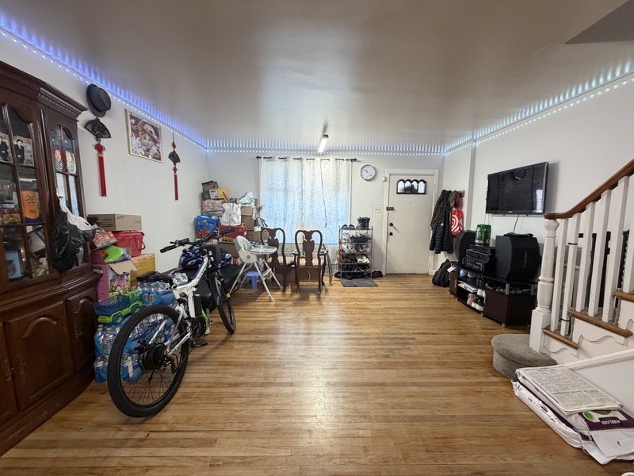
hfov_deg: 102.1
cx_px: 317
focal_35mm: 14
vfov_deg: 85.7
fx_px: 256
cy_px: 238
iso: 250
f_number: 2.2
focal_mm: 2.22
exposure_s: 1/60
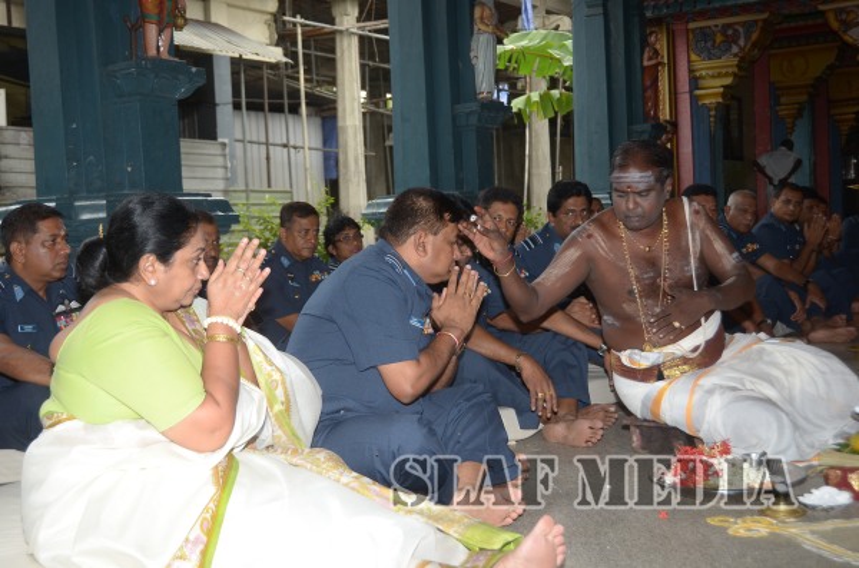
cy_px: 284
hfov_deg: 42.4
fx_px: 1107
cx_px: 430
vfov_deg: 28.8
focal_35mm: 46
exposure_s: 1/160
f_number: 4
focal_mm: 31
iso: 250
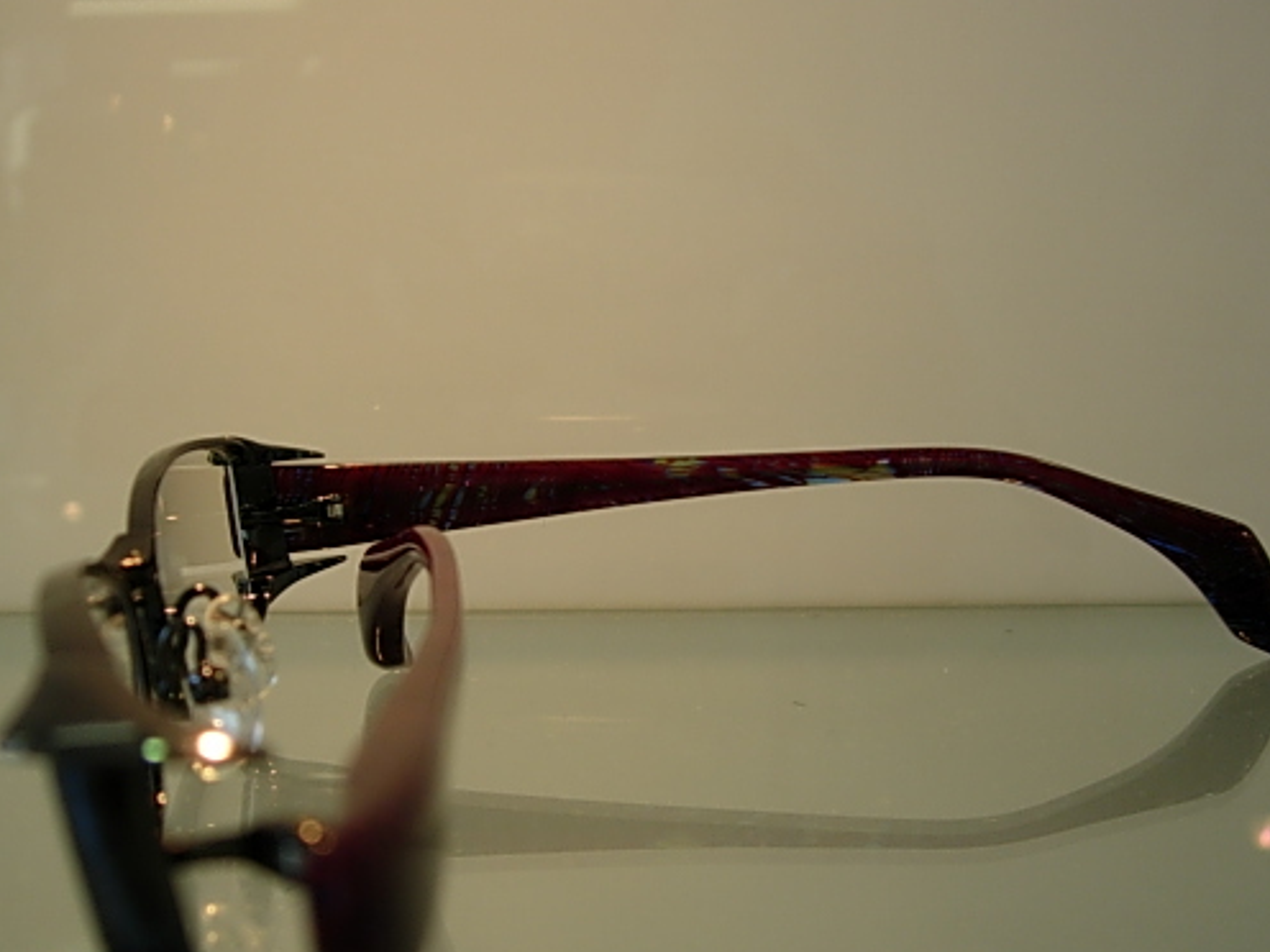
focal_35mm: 49
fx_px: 1798
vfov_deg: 29.6
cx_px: 609
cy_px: 576
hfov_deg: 38.9
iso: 64
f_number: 2.8
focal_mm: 7.8
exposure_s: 1/132
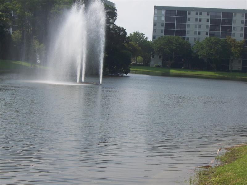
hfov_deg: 23.8
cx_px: 124
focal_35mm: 82
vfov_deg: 18.0
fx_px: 585
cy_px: 92
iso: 80
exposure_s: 1/250
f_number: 8
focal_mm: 13.5
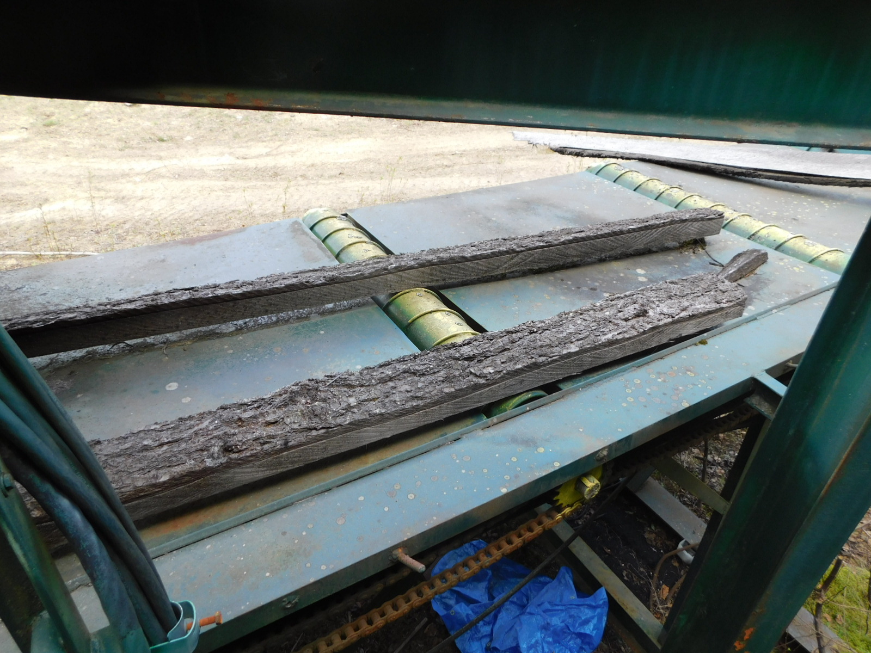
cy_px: 326
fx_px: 579
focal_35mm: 23
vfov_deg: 58.9
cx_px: 436
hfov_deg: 73.9
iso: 125
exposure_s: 1/100
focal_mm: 4
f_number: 3
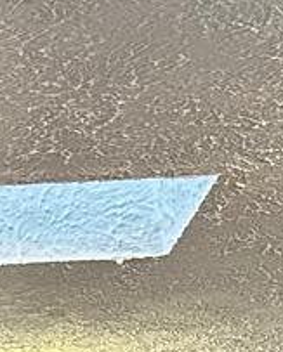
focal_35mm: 236
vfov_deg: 7.0
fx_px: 2465
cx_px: 653
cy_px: 1165
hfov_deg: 6.3
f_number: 1.78
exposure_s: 1/60
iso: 320
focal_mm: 6.86
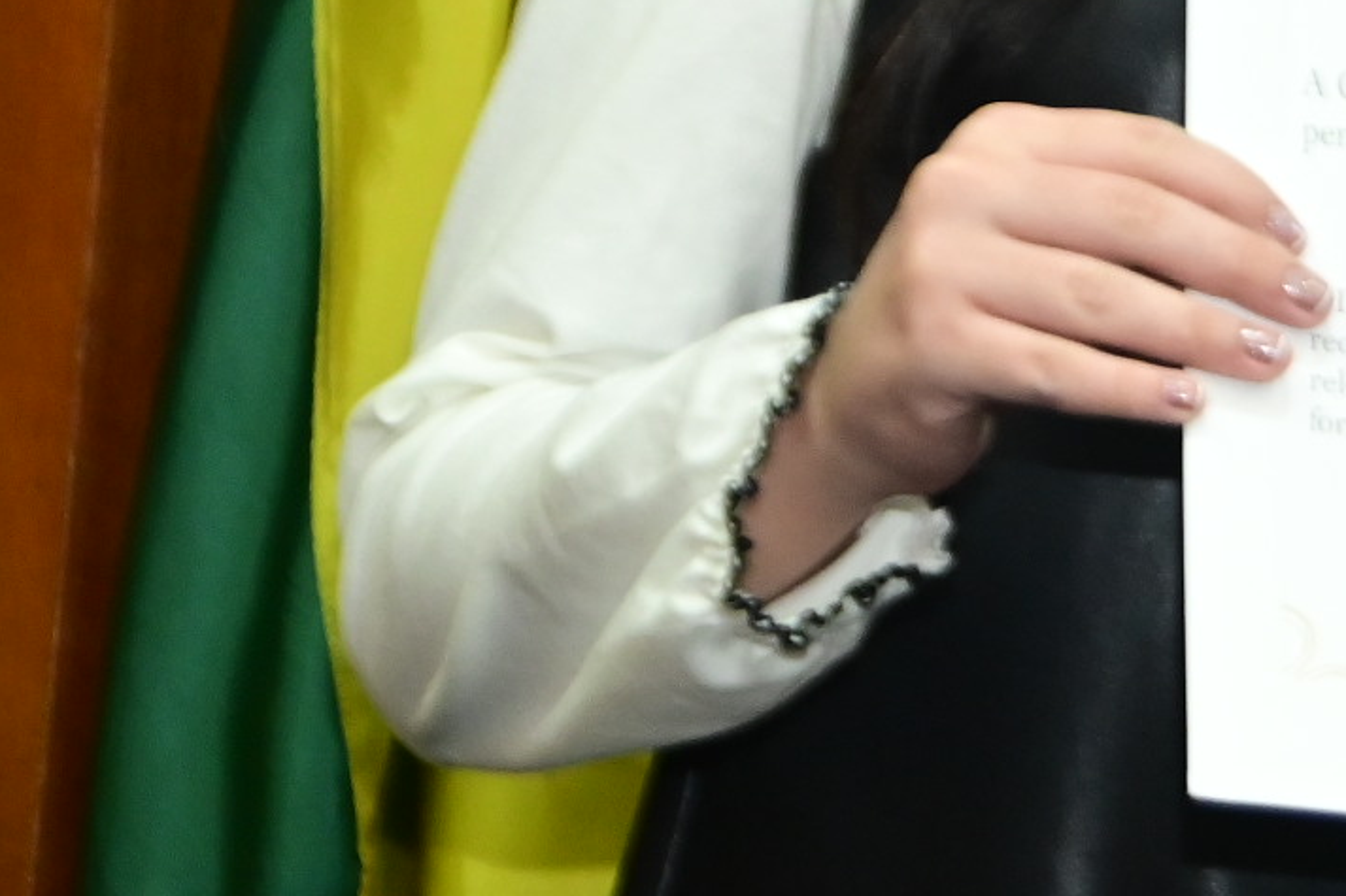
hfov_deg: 6.1
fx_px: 12372
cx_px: 2245
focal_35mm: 331
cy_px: -430
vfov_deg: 4.1
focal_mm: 78
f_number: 5.6
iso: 2500
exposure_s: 1/125
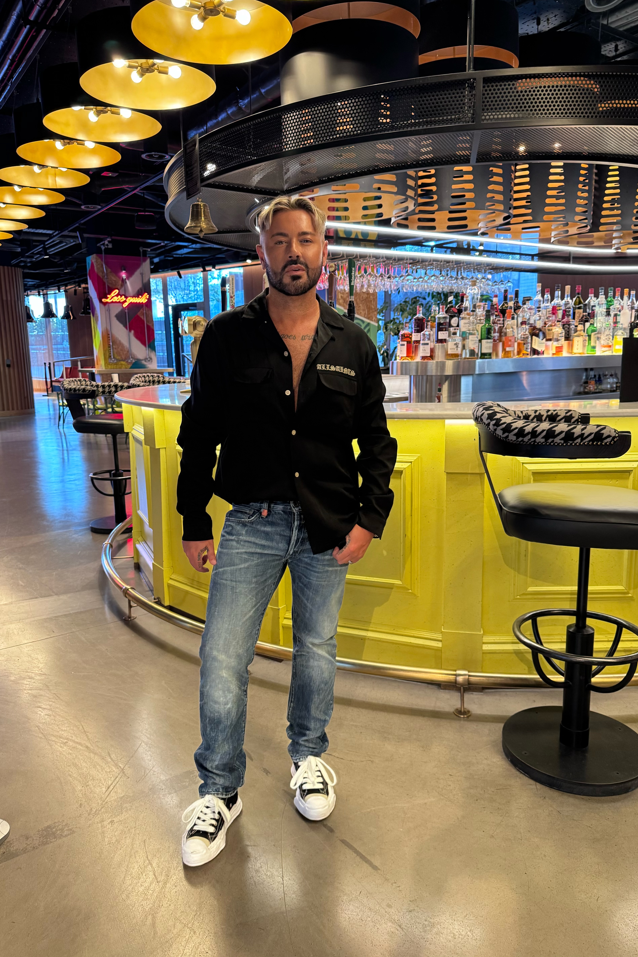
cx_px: 312
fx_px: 665
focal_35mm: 25
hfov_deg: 51.3
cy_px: 478
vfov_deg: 71.5
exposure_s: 1/49
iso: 400
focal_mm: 6.76
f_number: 1.78
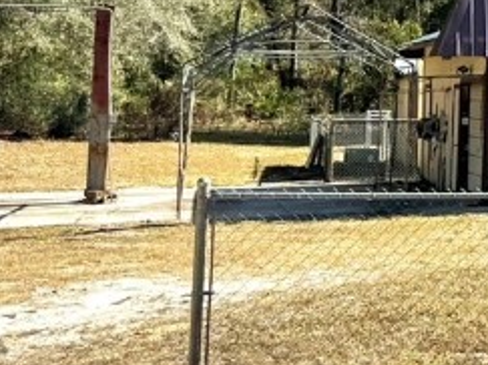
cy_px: -34
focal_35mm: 101
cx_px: 1024
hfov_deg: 15.1
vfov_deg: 14.3
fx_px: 1423
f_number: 1.78
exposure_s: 1/5714
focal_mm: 6.76
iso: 80
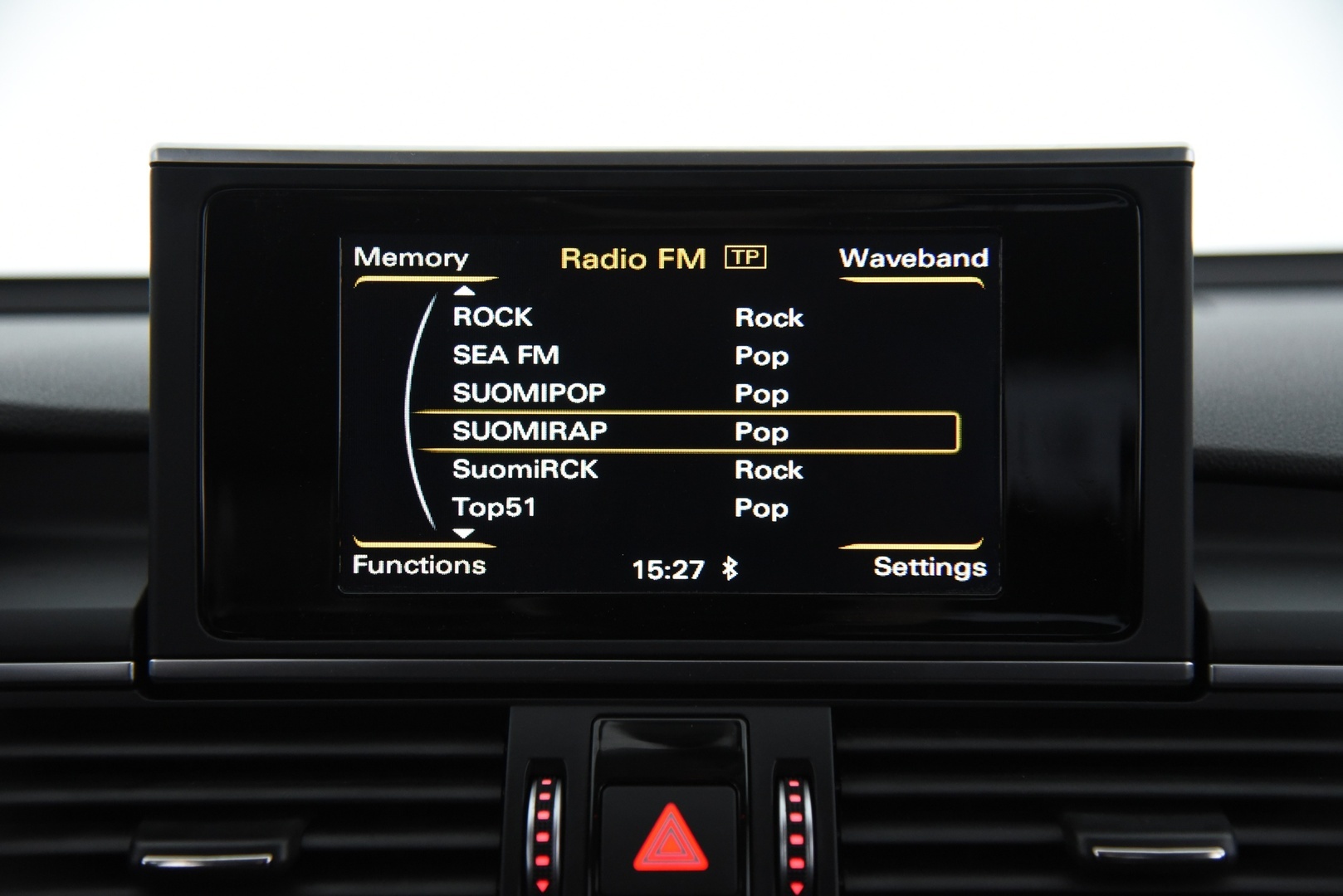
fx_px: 2052
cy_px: 448
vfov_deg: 24.6
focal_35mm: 55
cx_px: 672
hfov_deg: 36.2
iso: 4000
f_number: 4
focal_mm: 55
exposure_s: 1/60
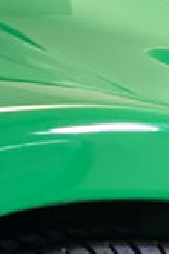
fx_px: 1767
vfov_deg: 8.0
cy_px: 379
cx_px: 195
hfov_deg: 5.5
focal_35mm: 251
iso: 500
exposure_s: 1/24
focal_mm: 6
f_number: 2
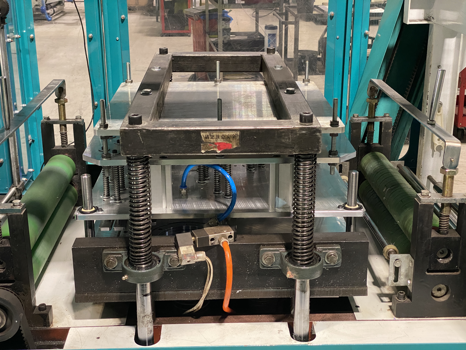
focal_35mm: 52
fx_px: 700
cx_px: 233
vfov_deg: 28.0
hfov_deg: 36.8
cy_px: 175
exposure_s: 1/50
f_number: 2
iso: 320
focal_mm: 6
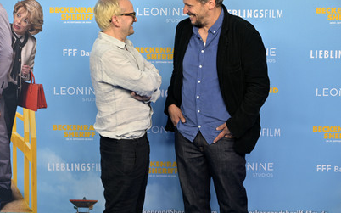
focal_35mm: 80
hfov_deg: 25.8
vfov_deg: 16.3
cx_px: 165
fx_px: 743
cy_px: 89
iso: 160
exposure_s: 1/200
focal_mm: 70
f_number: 4
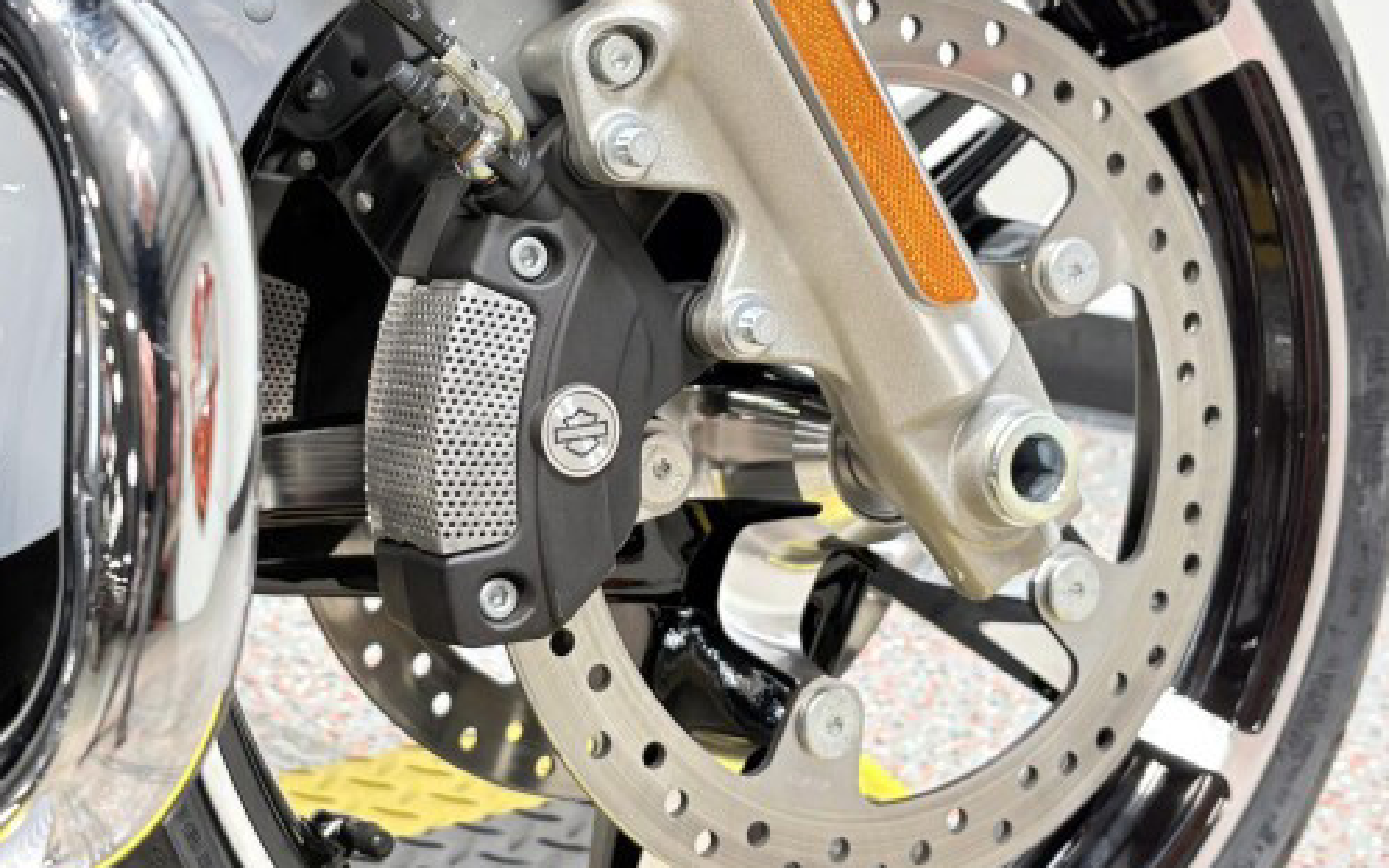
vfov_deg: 21.9
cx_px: 517
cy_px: 318
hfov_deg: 34.4
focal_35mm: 59
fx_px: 2233
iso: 80
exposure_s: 1/120
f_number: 1.6
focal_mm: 5.96
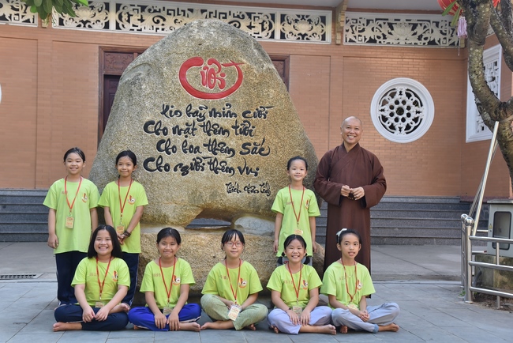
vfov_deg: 28.1
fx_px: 684
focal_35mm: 48
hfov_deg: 41.1
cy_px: 172
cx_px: 256
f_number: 5.6
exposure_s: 1/125
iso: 250
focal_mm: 48
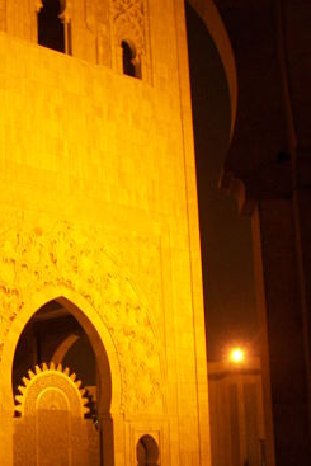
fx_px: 880
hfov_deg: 19.8
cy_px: 289
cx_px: 60
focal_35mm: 68
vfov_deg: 29.5
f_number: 2.8
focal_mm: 6
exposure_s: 1/5.9
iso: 100
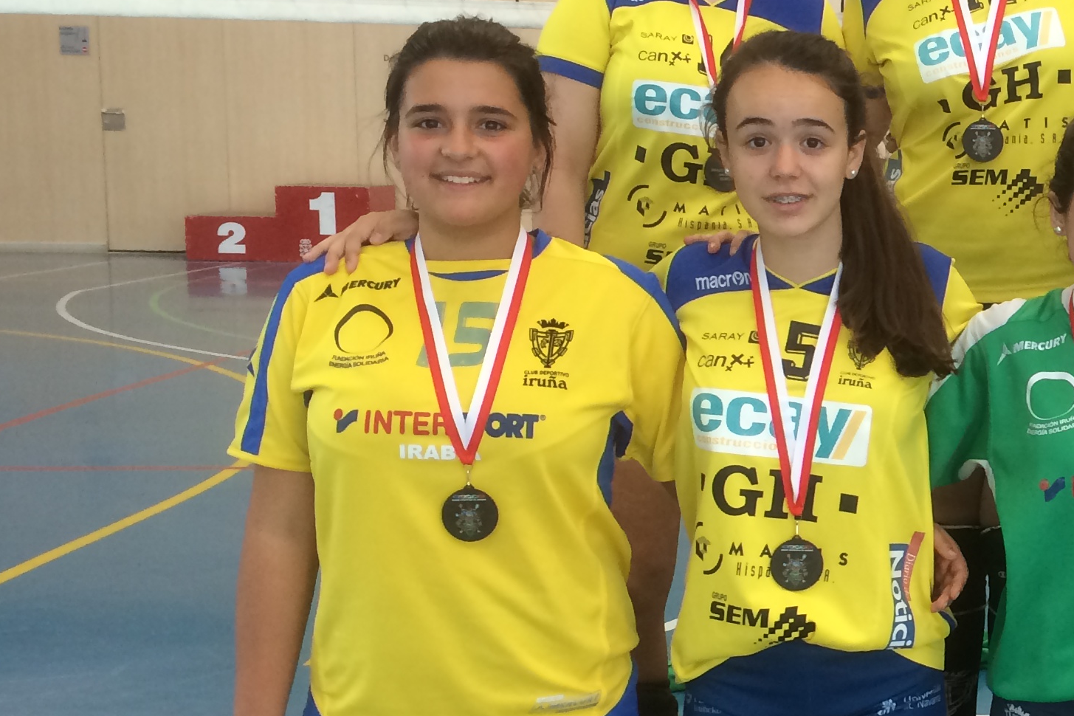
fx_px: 2088
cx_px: 1137
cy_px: 408
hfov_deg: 26.8
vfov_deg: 19.4
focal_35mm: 70
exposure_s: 1/40
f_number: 2.2
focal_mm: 4.12
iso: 50
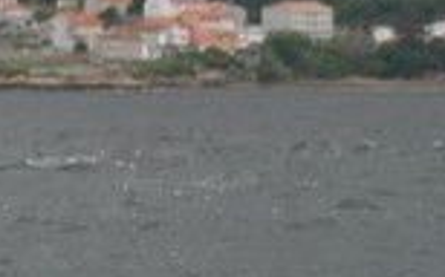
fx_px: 5938
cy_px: -23
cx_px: -607
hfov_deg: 4.2
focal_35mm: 490
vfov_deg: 2.7
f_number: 4.2
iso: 100
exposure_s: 1/800
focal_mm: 55
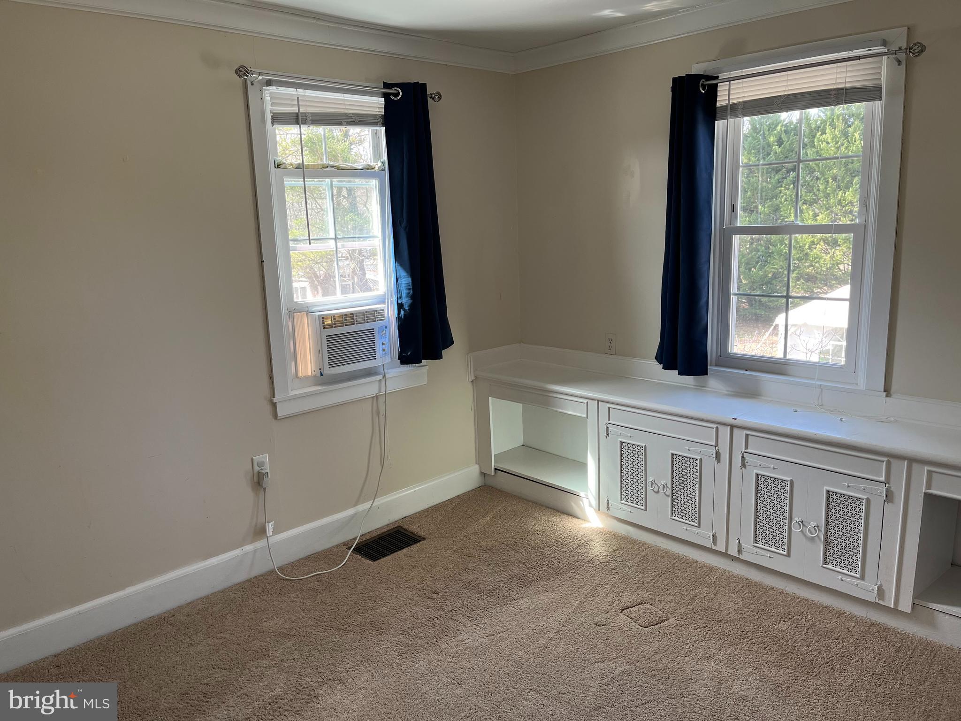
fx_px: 722
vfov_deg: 53.1
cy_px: 360
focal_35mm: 26
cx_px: 480
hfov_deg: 67.3
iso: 80
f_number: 1.6
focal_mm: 5.1
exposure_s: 1/121
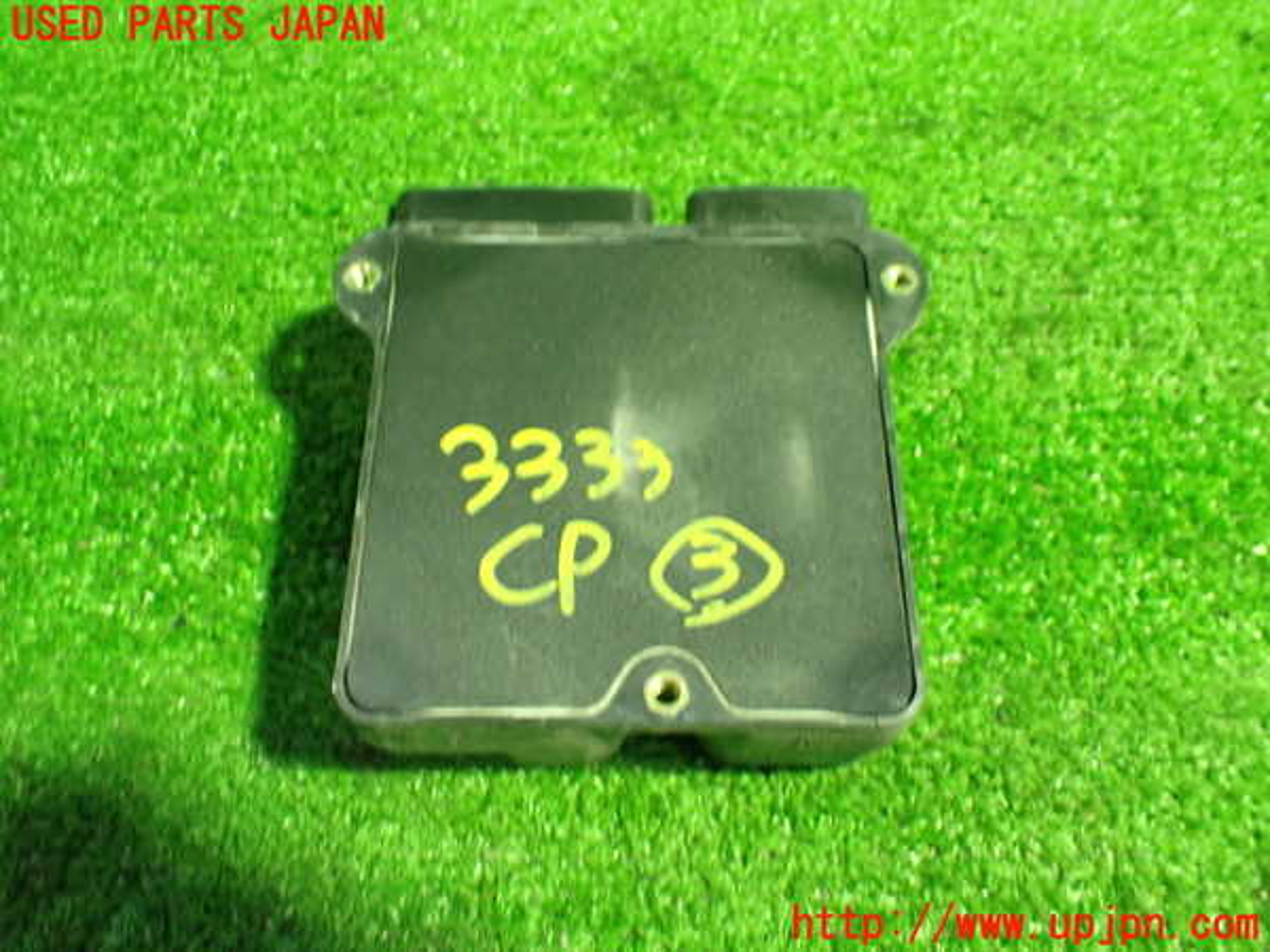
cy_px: 476
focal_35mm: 32
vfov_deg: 44.2
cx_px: 635
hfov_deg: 56.8
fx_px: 1174
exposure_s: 1/30
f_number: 2.4
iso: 800
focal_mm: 5.79
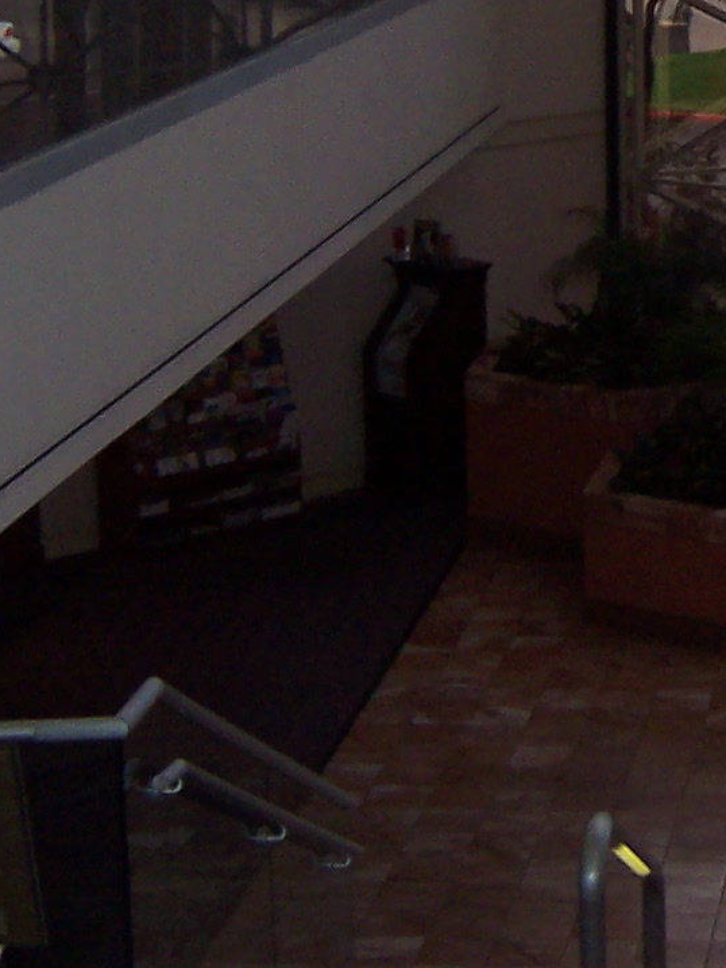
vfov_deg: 19.0
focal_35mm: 102
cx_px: 988
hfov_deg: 13.9
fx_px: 2851
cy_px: 163
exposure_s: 1/60
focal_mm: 5.6
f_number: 2.8
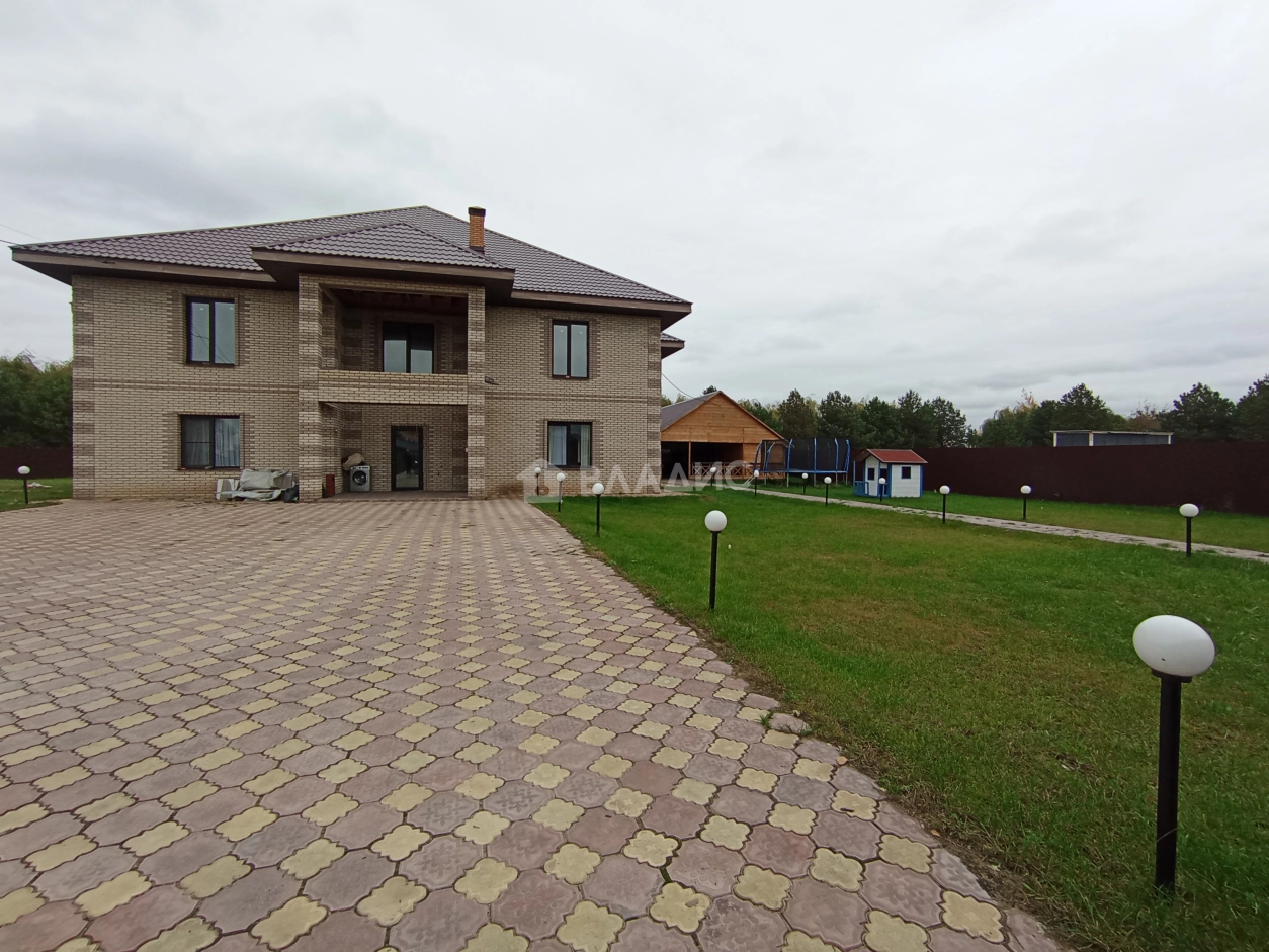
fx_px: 587
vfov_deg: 78.1
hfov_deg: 94.5
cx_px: 634
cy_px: 476
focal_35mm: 16
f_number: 2.2
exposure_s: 1/536
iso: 52
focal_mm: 1.65
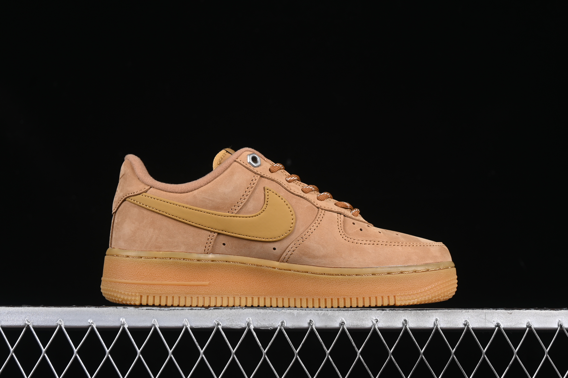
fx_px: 1183
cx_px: 284
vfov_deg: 18.2
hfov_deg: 27.0
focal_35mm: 75
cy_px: 189
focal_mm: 50
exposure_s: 1/60
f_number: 7.1
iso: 160
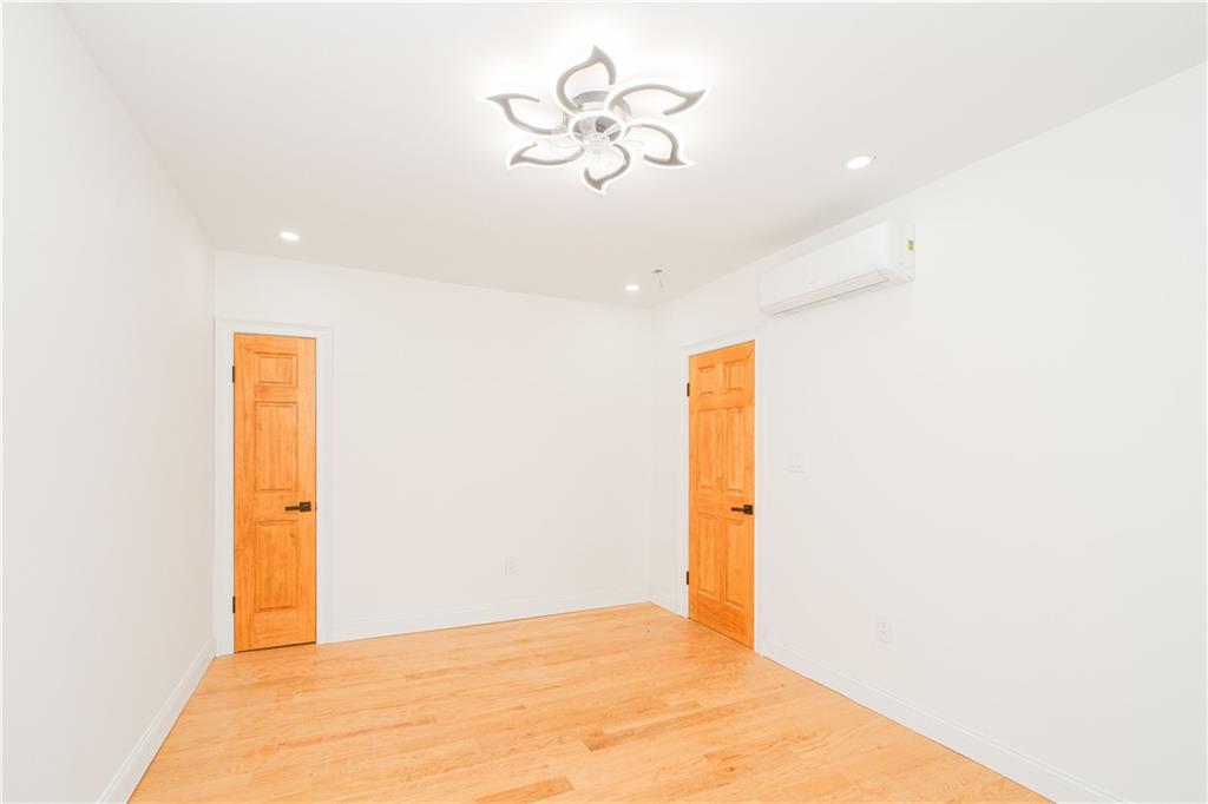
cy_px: 402
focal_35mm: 15
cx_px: 604
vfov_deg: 77.3
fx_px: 503
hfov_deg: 100.4
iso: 800
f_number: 8
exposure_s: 1/60
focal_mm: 10
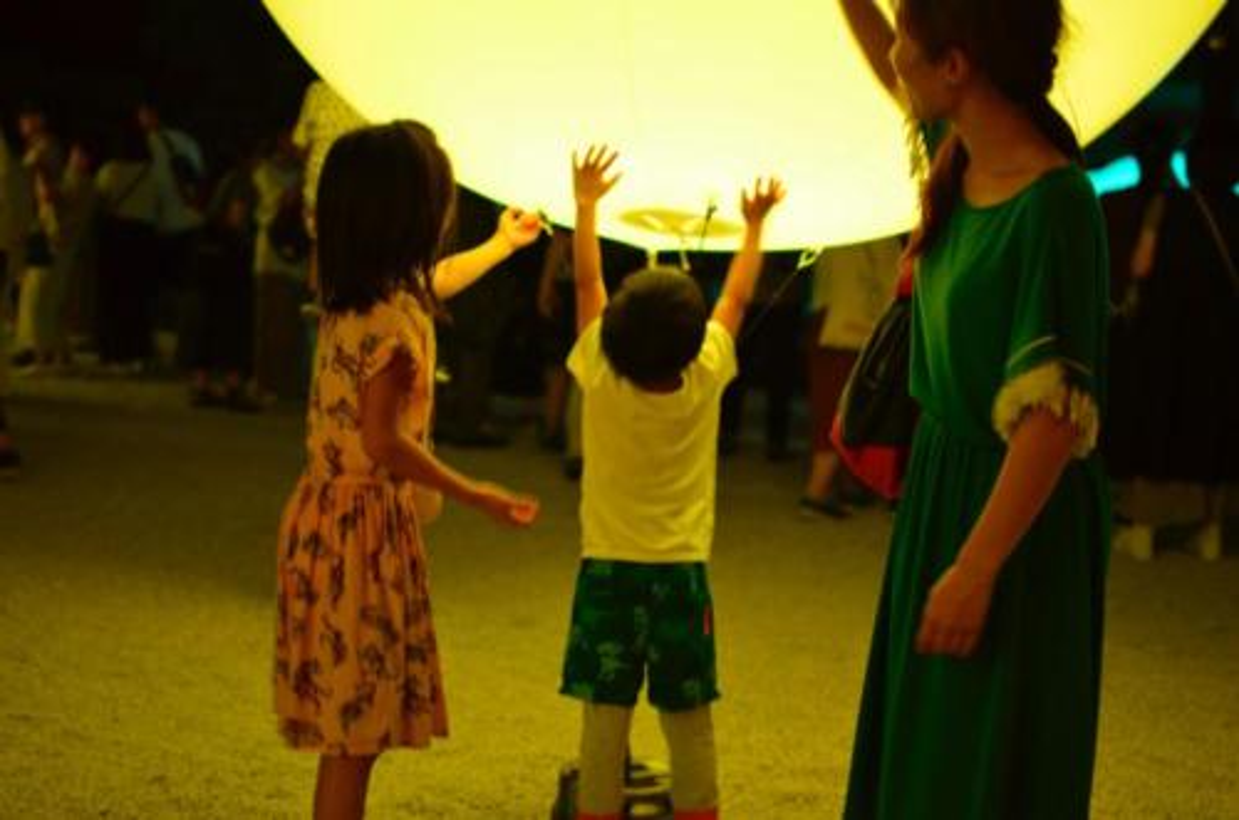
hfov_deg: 37.9
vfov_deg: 25.6
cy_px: 410
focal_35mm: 52
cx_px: 620
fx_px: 1803
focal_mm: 35
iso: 1600
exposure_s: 1/13
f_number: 1.8
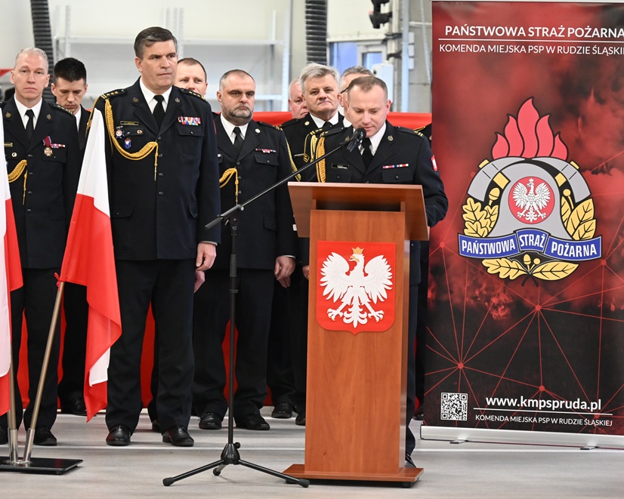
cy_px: 250
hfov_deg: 8.5
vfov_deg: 6.8
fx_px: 4193
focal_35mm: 227
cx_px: 292
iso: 6400
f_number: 6.3
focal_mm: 200
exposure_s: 1/125
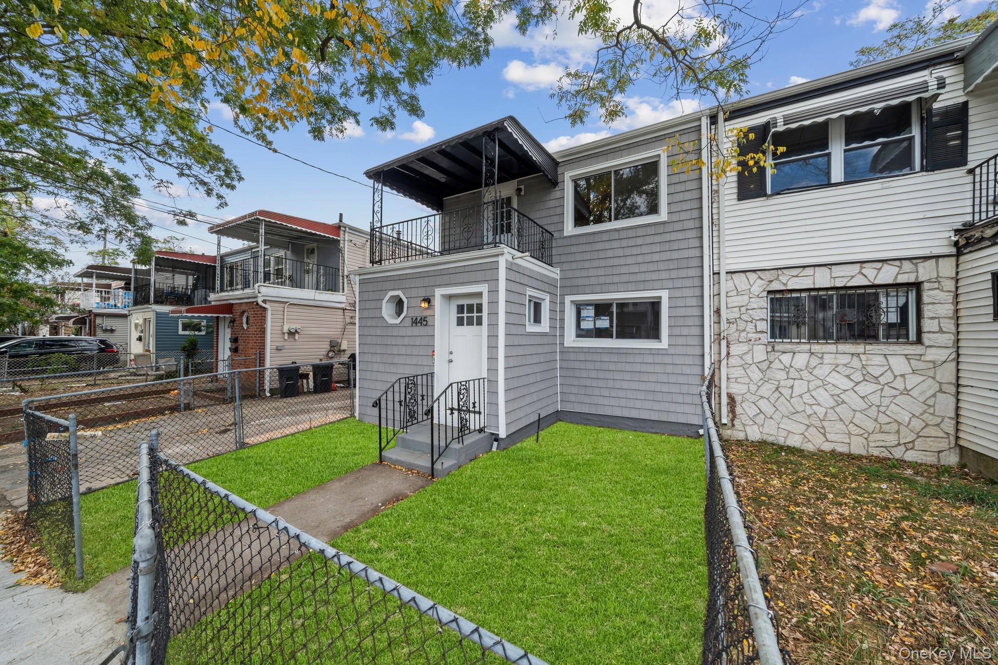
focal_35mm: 12
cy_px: 332
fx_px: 333
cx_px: 499
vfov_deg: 90.0
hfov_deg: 112.6
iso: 200
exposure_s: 1/160
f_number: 9
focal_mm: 12
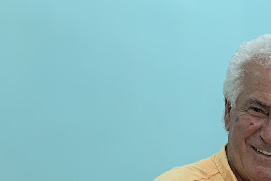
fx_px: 685
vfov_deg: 13.8
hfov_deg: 20.1
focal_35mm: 91
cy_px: 294
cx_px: 374
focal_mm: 4.25
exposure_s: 1/100
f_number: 1.8
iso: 80
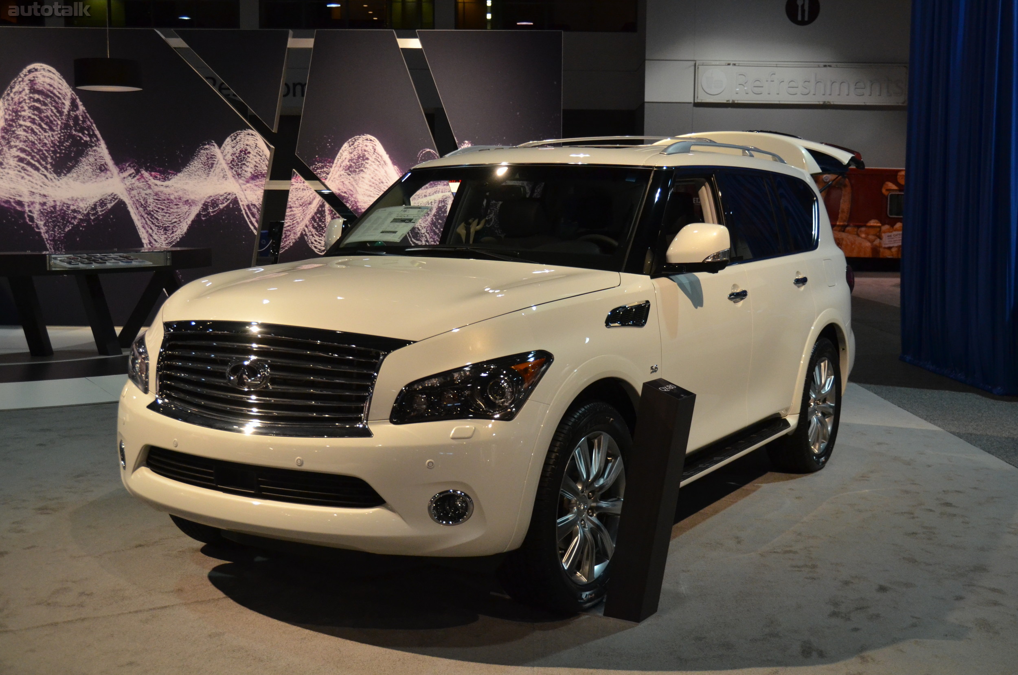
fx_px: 1143
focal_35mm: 40
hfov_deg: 48.0
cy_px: 338
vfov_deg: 32.9
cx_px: 509
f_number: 4
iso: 1600
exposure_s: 1/320
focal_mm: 27
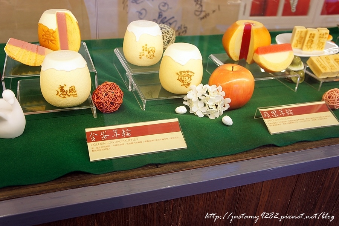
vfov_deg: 38.3
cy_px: 113
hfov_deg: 55.1
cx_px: 170
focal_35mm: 34
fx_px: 325
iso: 250
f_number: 4
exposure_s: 1/40
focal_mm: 23
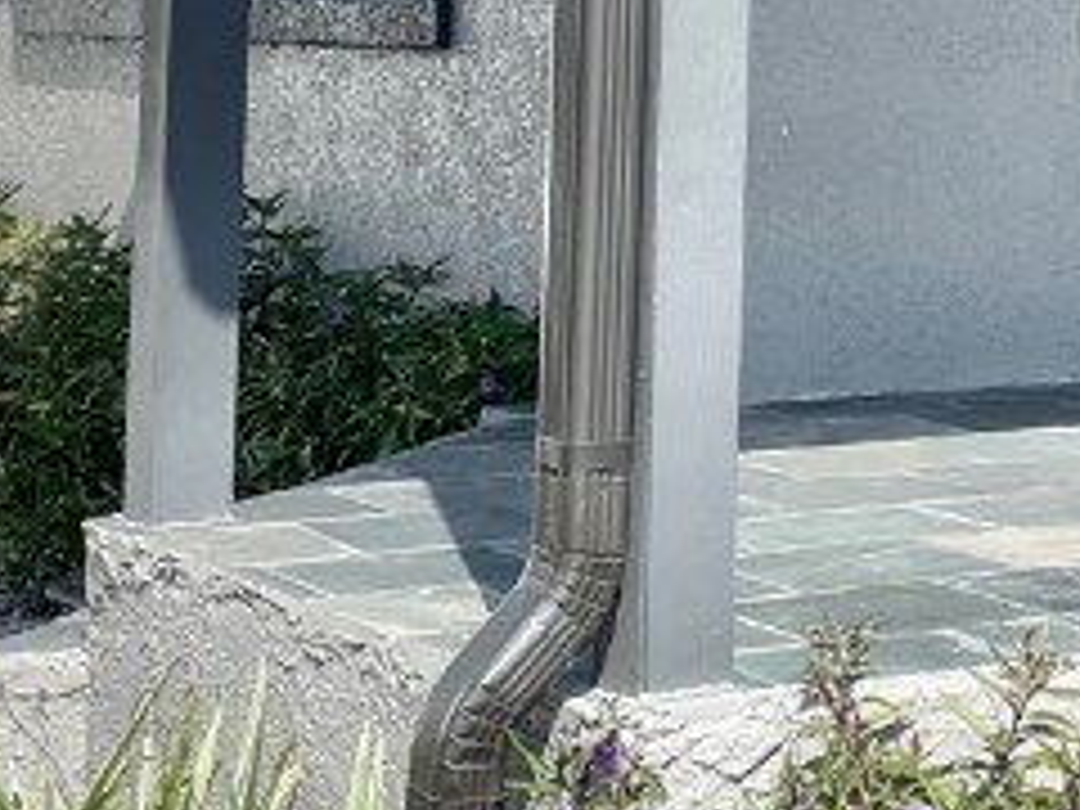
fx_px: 3463
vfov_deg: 12.8
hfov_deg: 16.6
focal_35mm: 111
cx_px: 1480
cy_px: -297
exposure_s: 1/3401
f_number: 1.6
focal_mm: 4.2
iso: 32
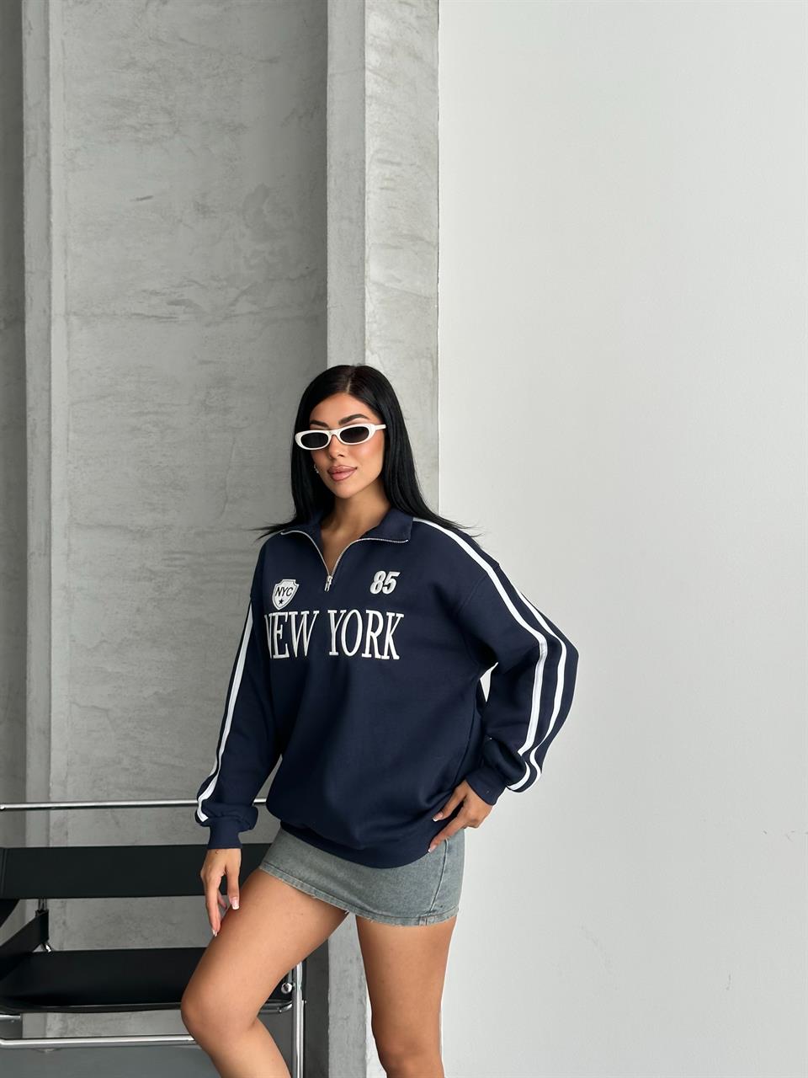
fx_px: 1494
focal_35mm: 48
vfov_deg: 39.7
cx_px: 404
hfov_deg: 30.3
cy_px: 539
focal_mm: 6.86
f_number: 1.78
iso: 50
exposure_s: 1/160
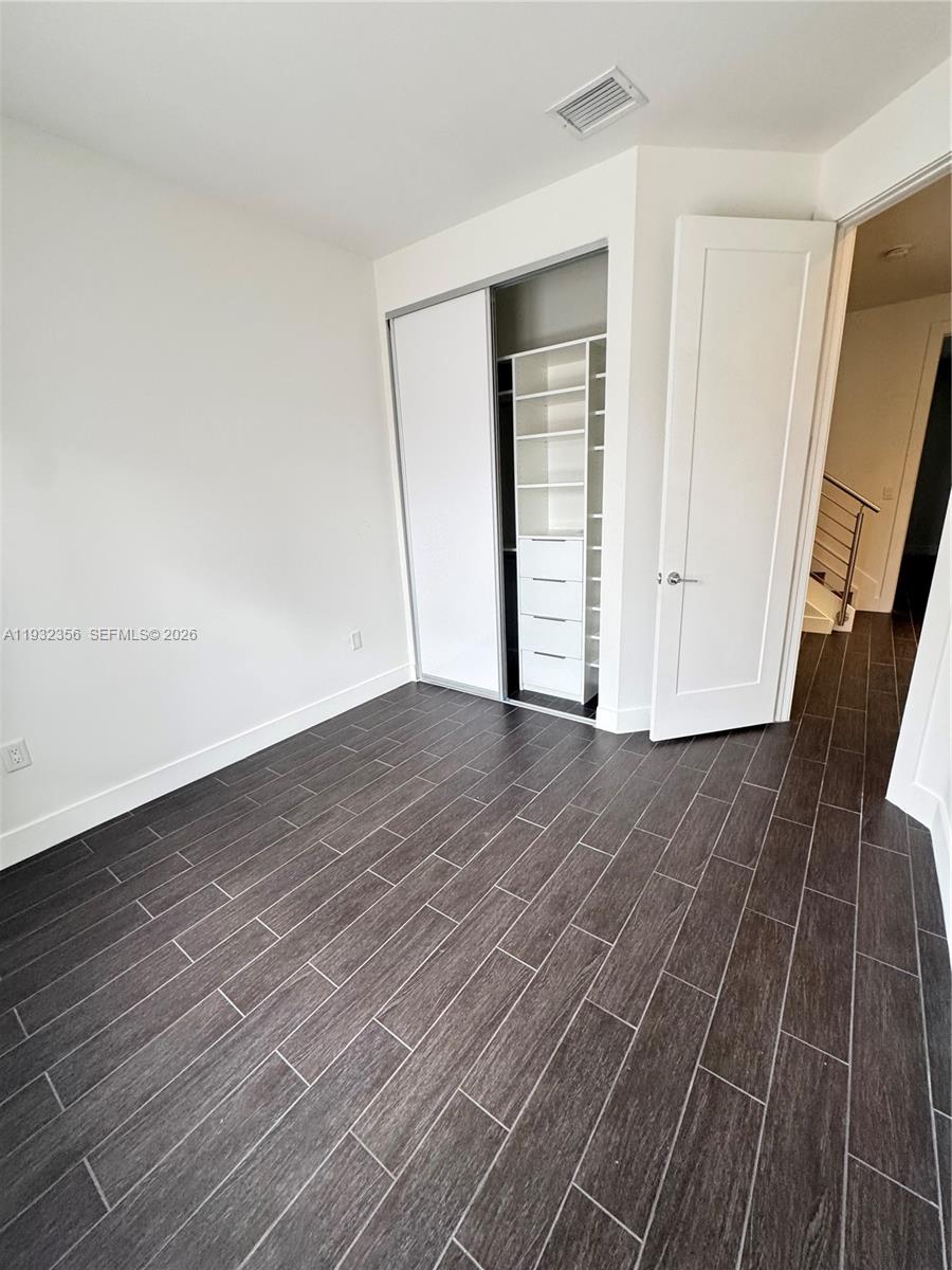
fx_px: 513
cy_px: 635
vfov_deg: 102.1
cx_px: 476
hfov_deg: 85.7
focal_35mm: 14
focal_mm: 2.22
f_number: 2.2
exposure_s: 1/60
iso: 250
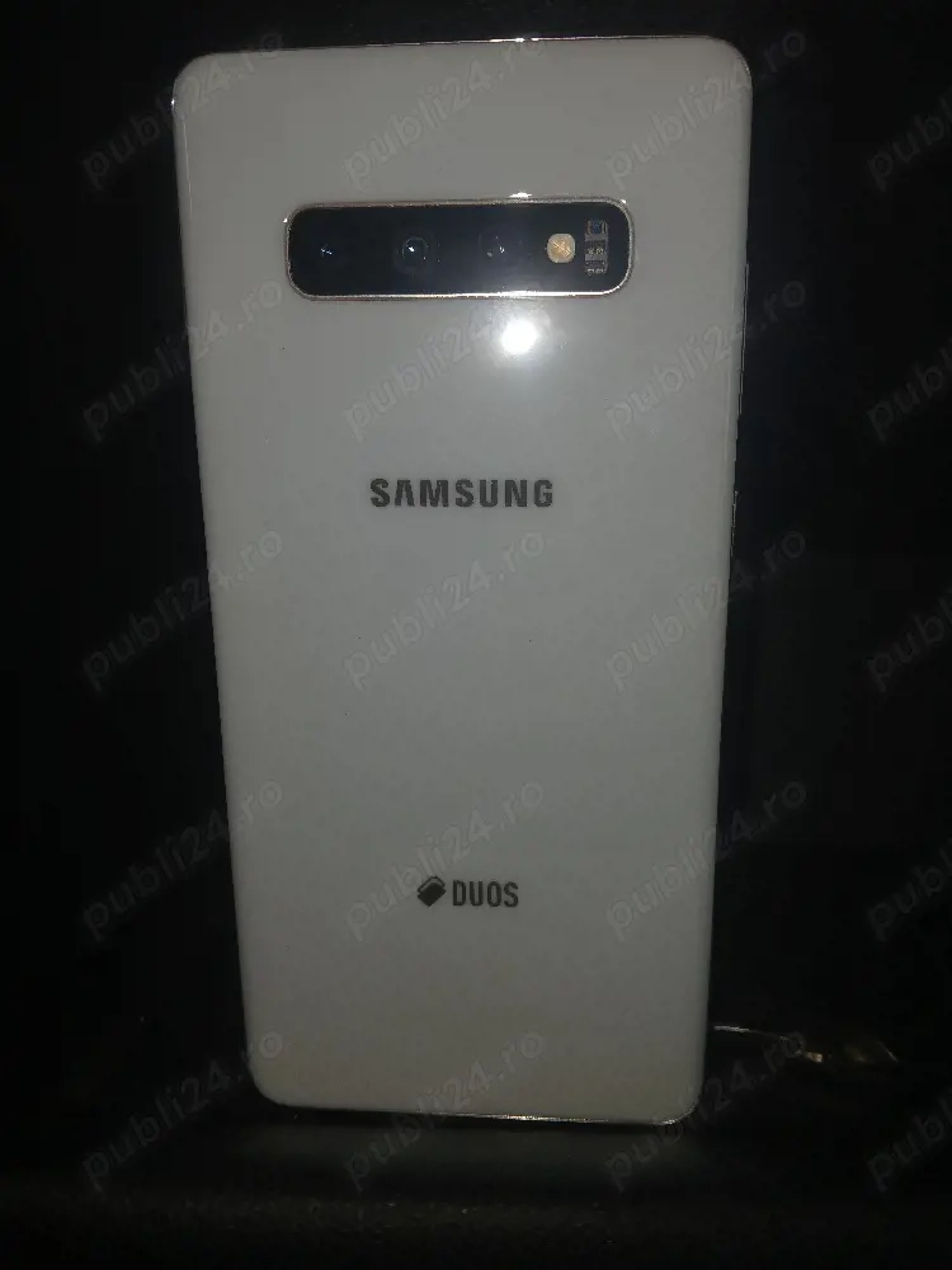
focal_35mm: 26
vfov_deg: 67.3
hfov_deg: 53.1
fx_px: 953
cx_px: 476
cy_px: 635
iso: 20
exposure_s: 1/200
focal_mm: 3.98
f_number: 1.8
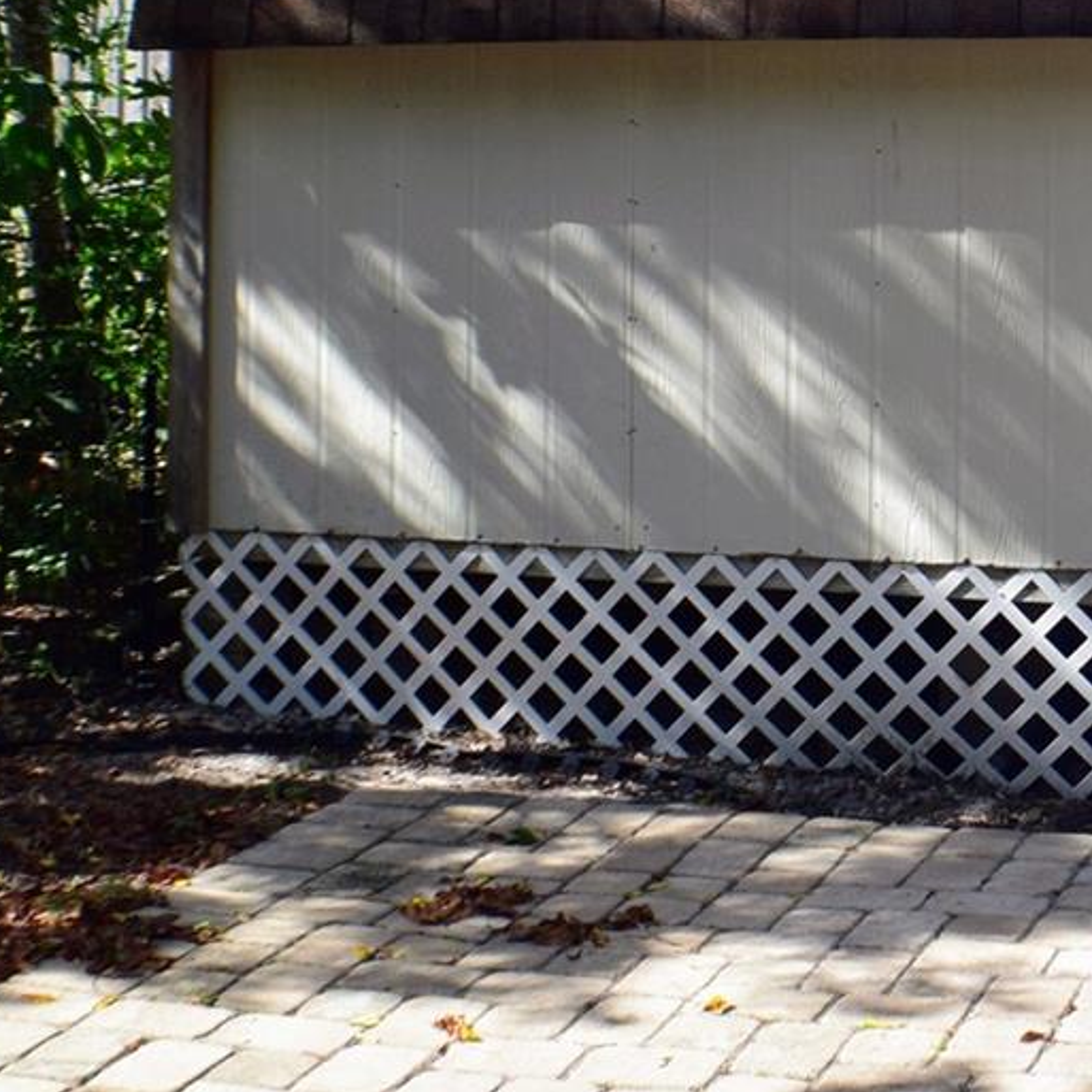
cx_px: 1264
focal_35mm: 99
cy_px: 119
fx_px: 3545
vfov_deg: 17.3
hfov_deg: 16.8
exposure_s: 1/250
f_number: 10
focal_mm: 25
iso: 400
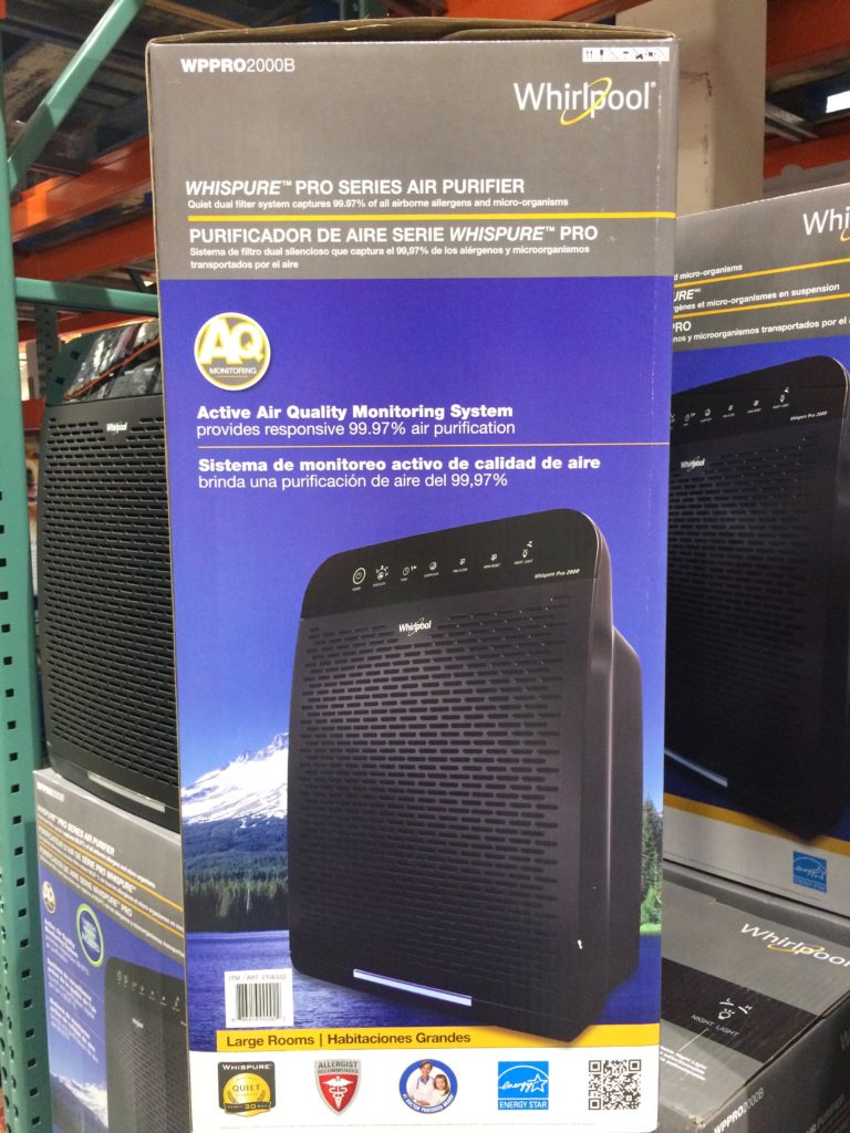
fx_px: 949
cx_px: 425
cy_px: 566
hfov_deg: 48.2
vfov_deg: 61.7
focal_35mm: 29
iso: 320
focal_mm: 4.15
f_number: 2.2
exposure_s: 1/33
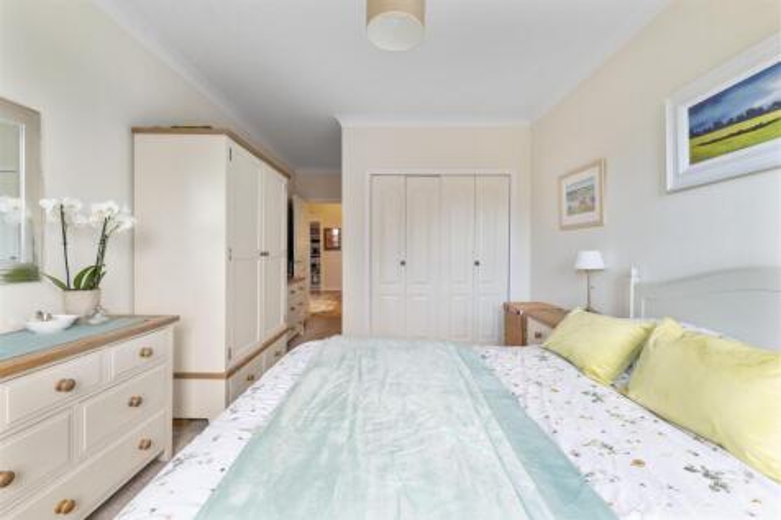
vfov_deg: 81.2
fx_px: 304
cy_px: 260
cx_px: 390
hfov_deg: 104.3
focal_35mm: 14
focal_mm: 14
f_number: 8
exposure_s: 1/25
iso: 640
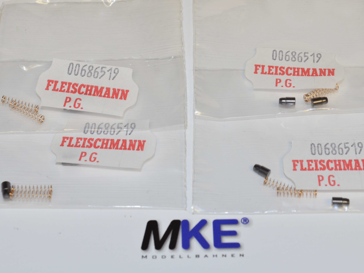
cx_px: 199
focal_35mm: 91
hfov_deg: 21.6
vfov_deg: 16.3
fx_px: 952
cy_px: 137
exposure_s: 1/60
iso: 900
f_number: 11
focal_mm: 55
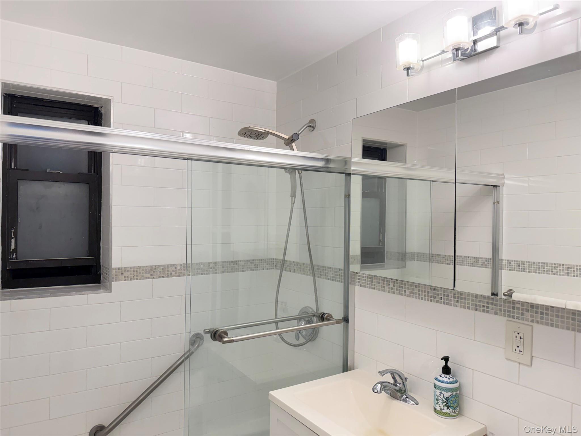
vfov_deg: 56.8
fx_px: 403
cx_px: 290
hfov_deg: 71.6
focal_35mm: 24
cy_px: 218
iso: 200
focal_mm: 6.76
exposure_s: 1/165
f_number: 1.78
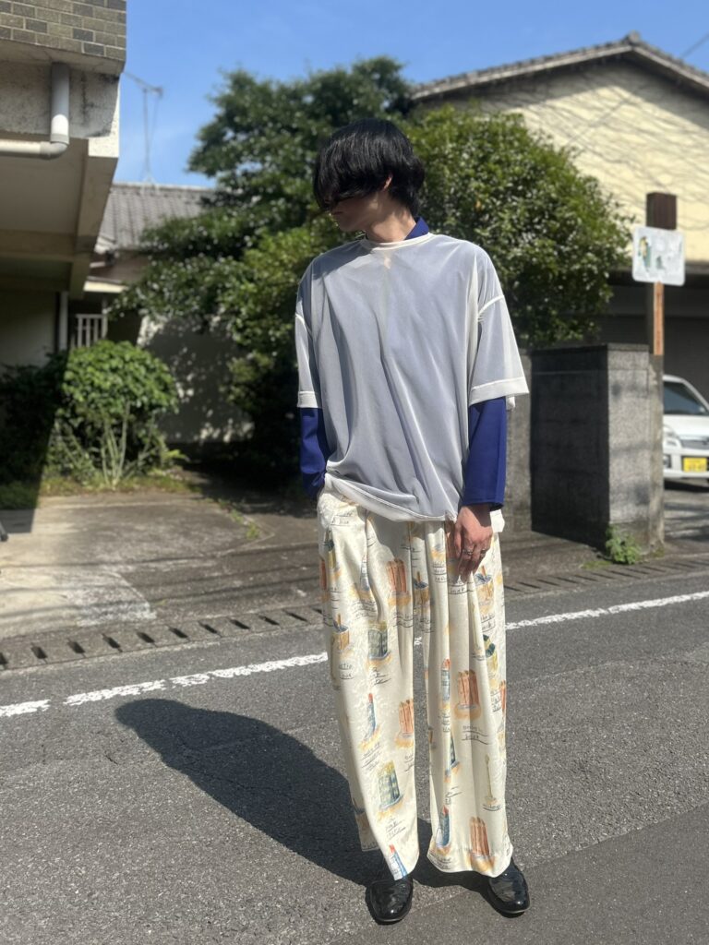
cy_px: 472
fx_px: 710
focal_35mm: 26
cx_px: 354
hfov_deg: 53.1
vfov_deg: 67.3
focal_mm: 5.7
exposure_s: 1/3968
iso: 50
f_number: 1.5
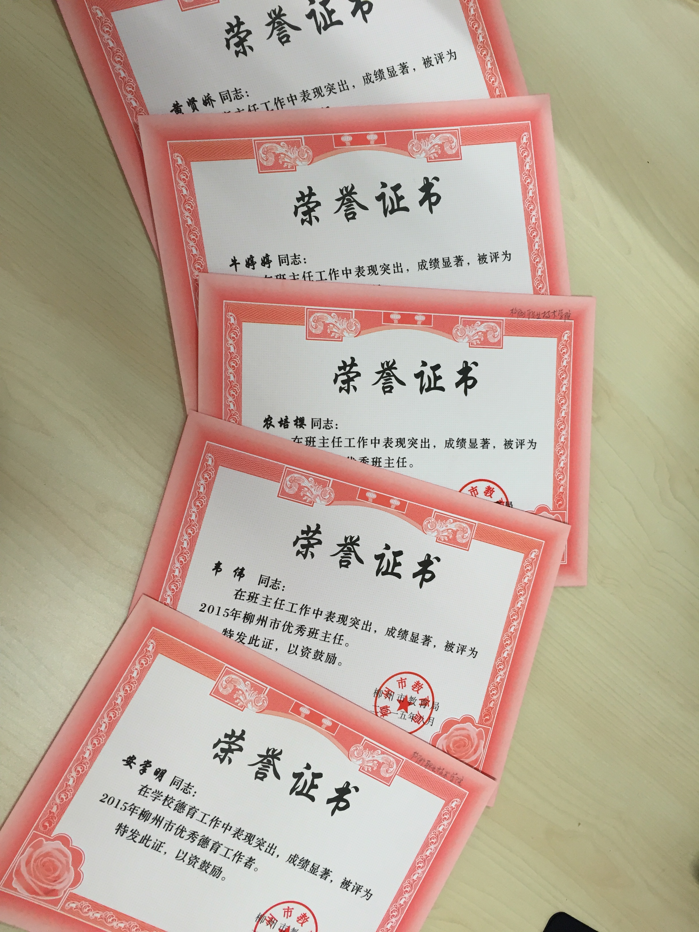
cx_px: 350
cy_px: 466
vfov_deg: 61.7
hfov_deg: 48.2
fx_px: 781
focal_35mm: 29
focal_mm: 4.15
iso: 100
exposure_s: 1/33
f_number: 2.2
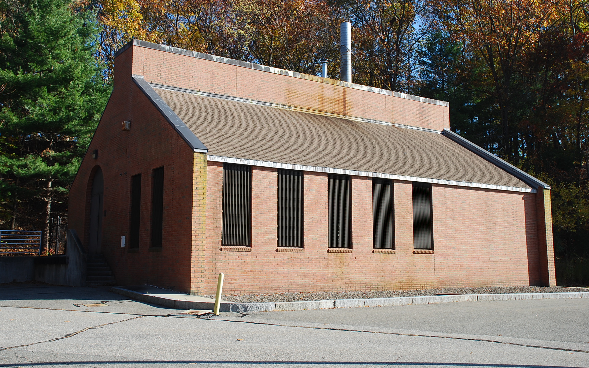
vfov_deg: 32.0
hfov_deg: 49.3
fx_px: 642
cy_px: 176
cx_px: 296
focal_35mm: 40
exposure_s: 1/160
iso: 100
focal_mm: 26
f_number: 7.1
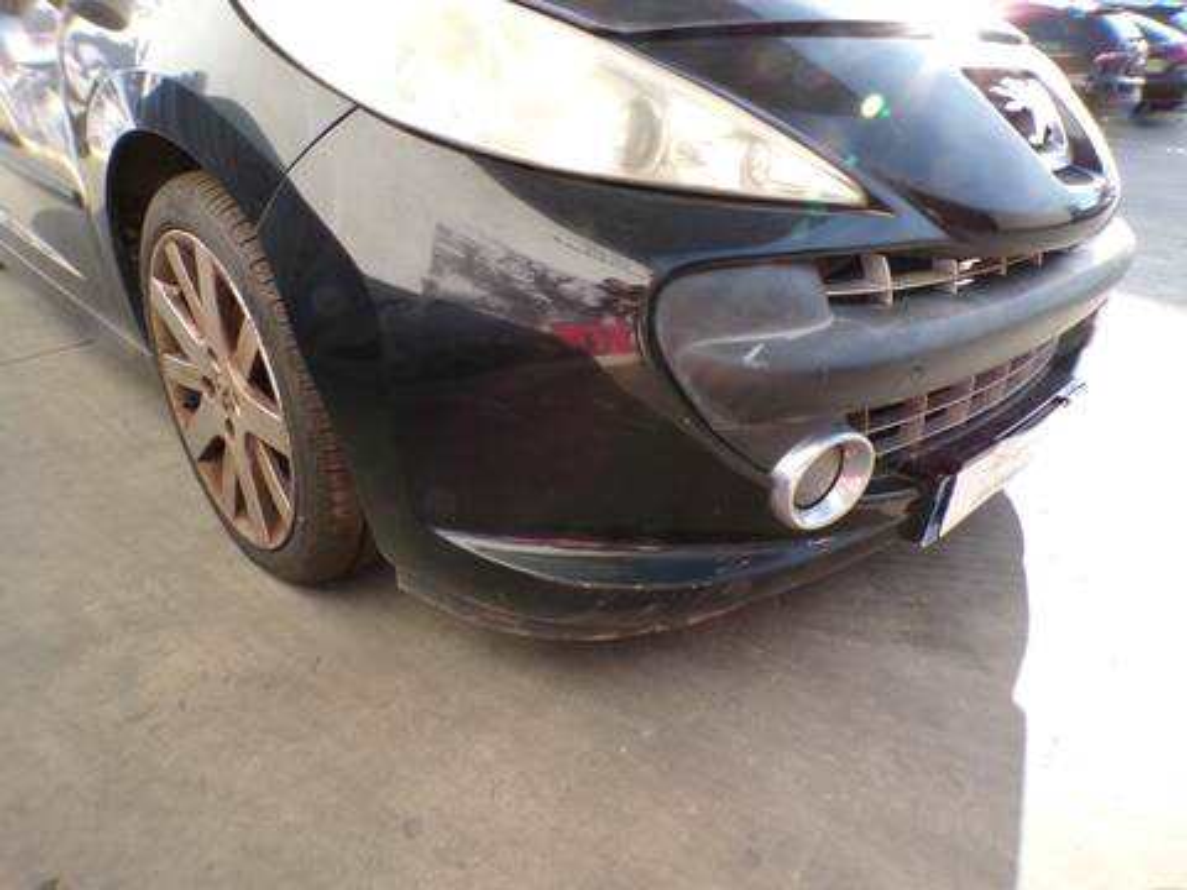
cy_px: 445
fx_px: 823
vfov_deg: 56.8
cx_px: 594
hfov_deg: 71.6
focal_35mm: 24
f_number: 4.4
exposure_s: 1/140
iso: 100
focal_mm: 4.3
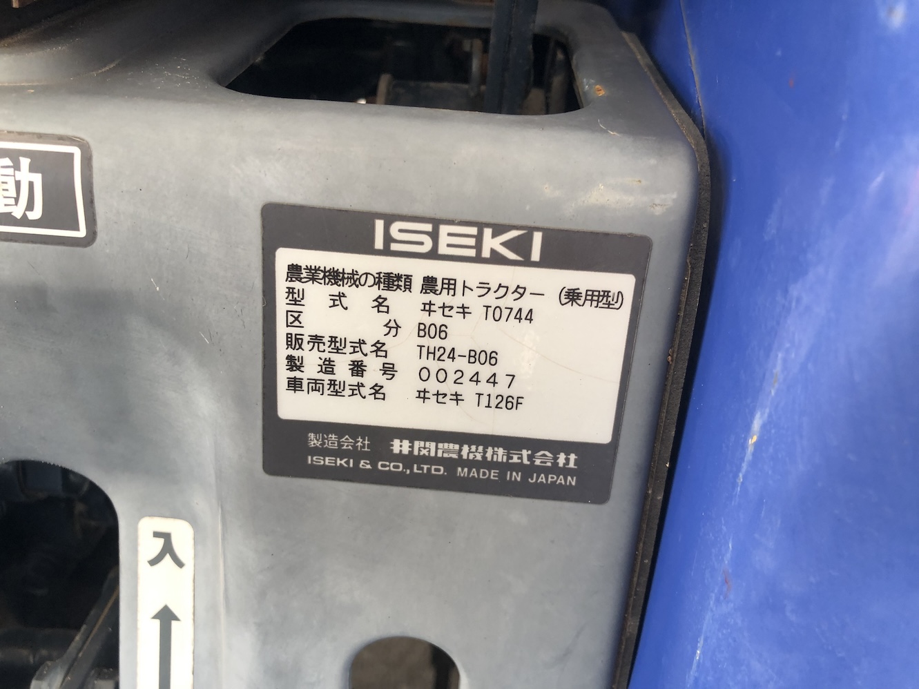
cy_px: 344
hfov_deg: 63.4
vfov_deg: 49.7
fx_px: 743
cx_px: 460
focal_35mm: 28
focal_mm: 4
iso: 25
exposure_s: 1/40
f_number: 1.8
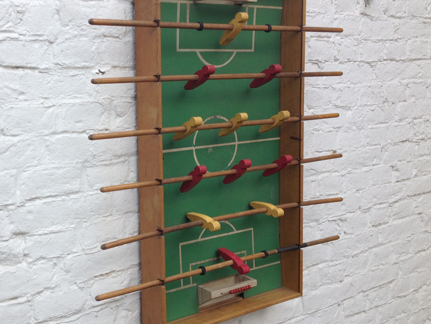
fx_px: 635
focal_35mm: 51
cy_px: 151
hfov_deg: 37.1
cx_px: 140
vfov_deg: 28.6
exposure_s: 1/400
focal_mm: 4.28
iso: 50
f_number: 2.4
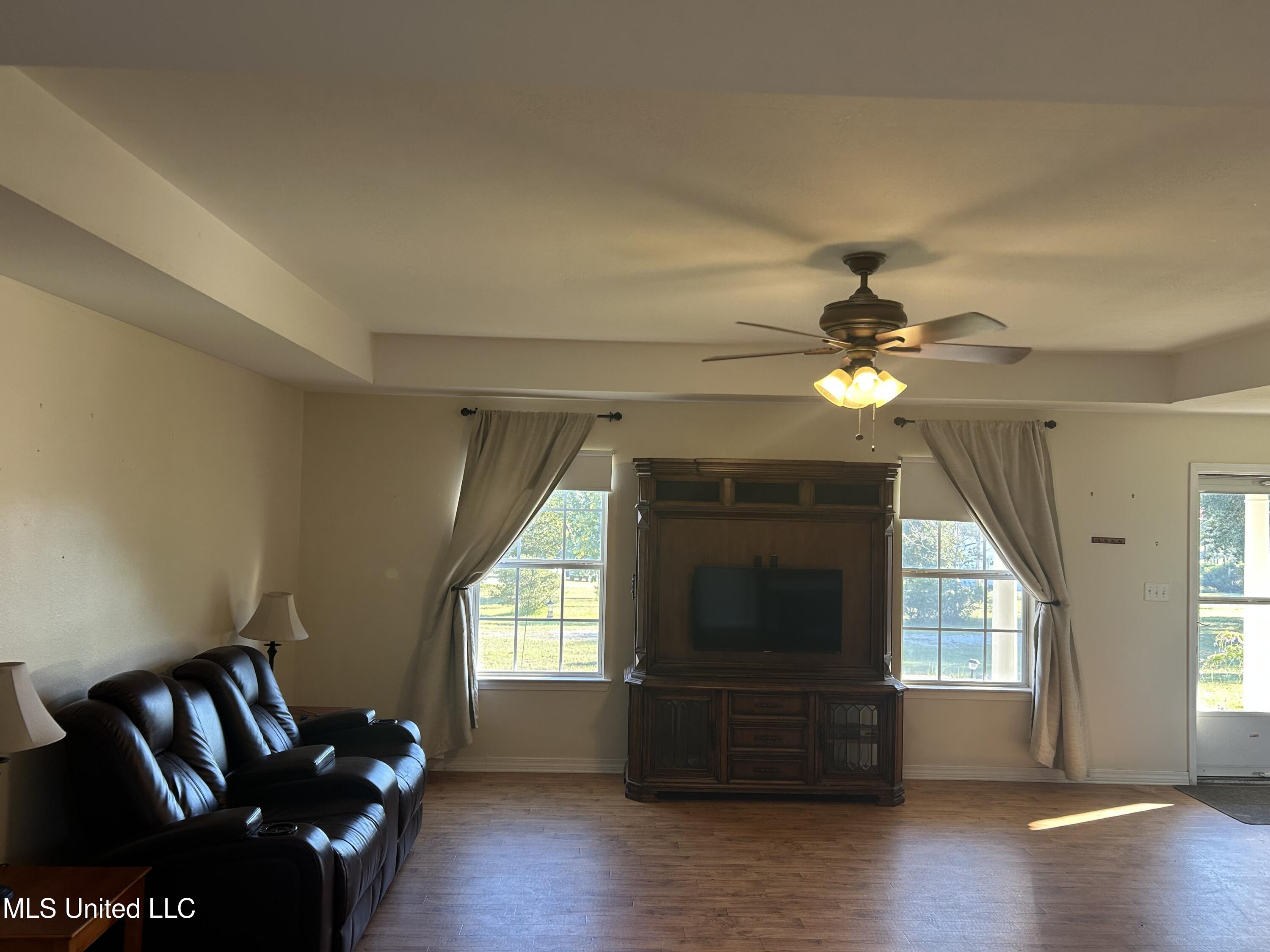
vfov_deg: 53.1
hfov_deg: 67.3
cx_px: 635
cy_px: 476
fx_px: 954
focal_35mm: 26
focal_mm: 5.7
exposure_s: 1/120
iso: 100
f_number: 1.5
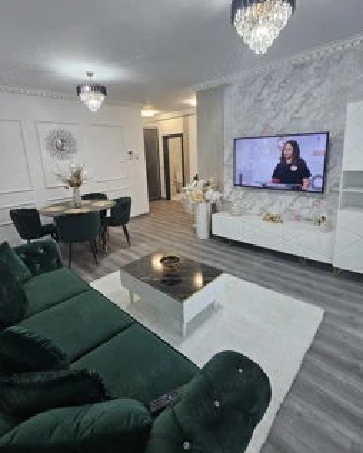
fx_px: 215
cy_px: 199
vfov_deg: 92.6
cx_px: 174
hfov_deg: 80.4
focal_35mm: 16
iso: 125
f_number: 2.2
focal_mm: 2.2
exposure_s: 1/71
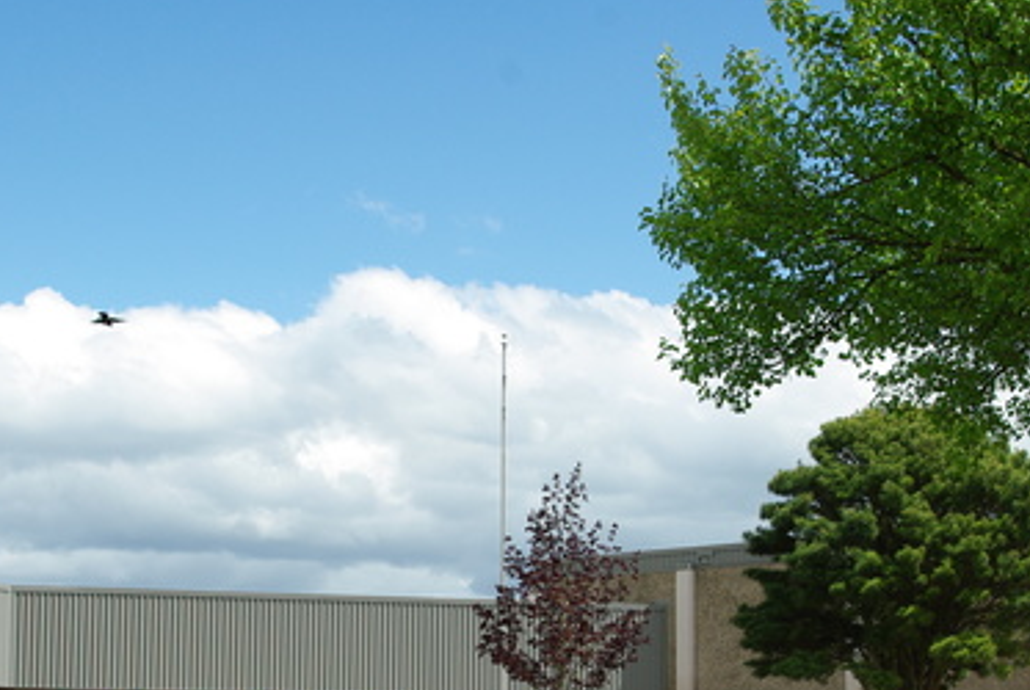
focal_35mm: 72
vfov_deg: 18.8
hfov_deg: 28.0
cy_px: 549
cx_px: 456
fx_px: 2063
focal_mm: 28.13
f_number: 8
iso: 100
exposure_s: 1/350
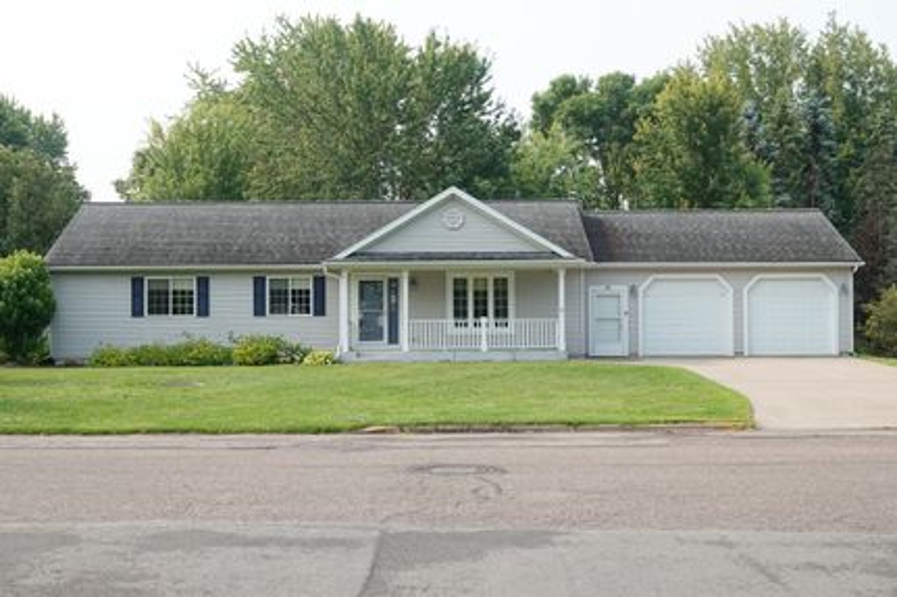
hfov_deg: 42.8
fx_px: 1146
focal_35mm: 46
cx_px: 448
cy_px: 298
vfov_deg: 29.2
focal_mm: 16.92
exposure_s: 1/250
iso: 100
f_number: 4
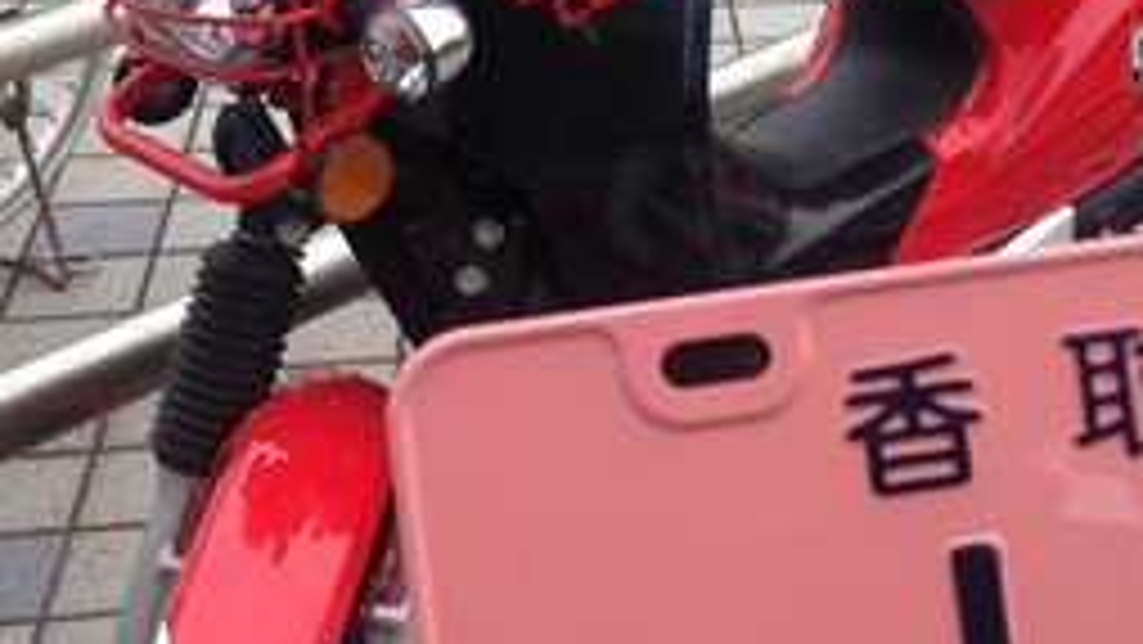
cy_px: 158
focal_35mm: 85
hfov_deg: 24.5
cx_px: 954
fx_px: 2577
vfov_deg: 14.2
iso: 50
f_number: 2.4
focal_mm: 4.12
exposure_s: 1/193
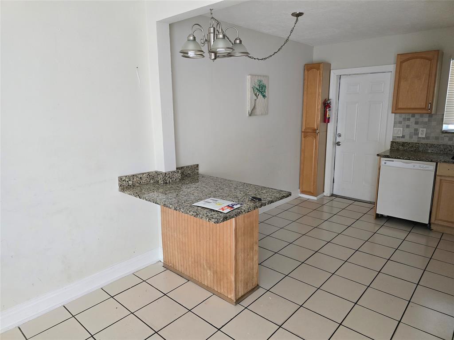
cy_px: 170
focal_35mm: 23
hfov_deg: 73.9
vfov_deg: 58.9
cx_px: 227
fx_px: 302
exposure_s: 1/120
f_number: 1.7
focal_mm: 6.3
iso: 640
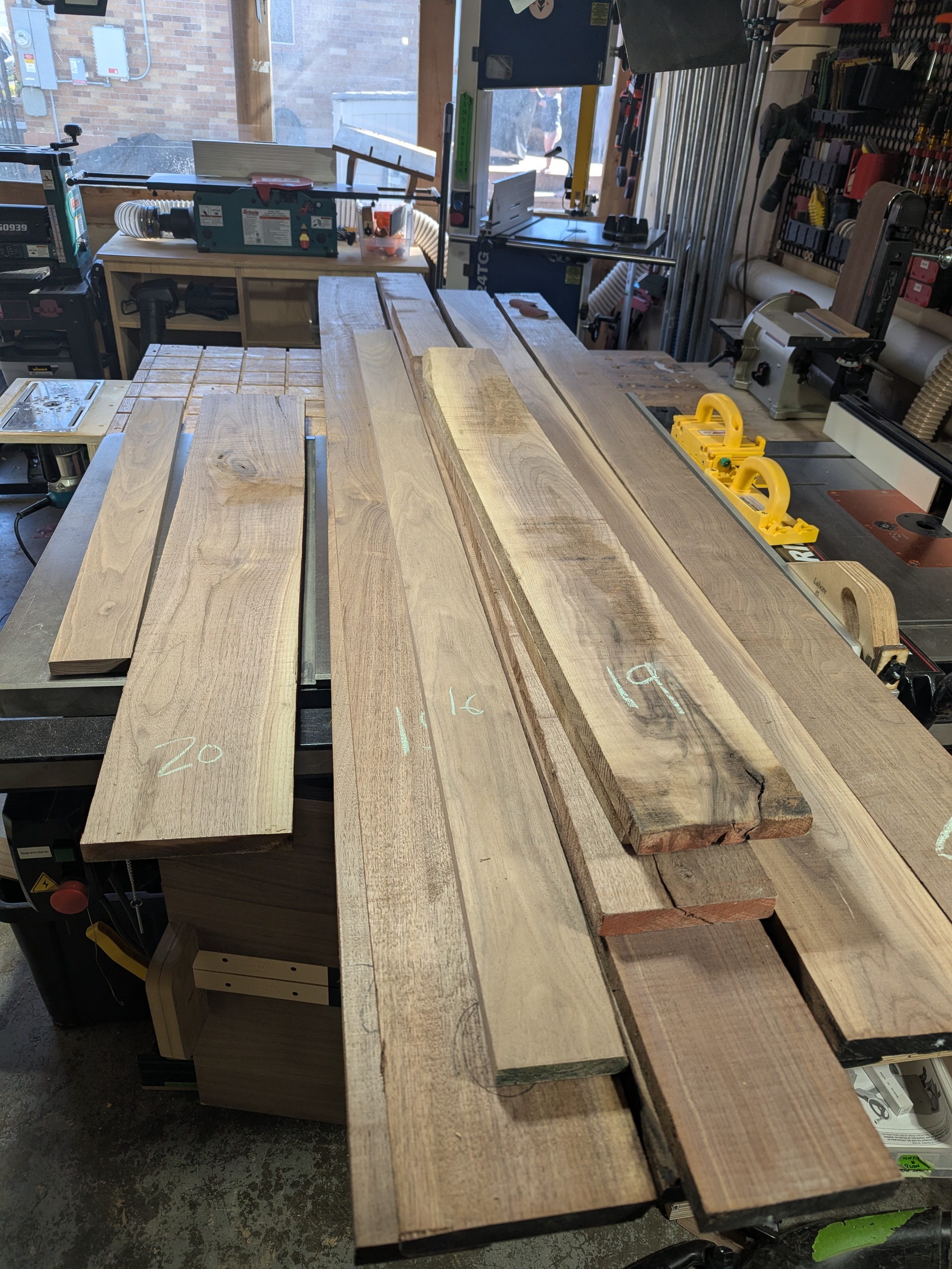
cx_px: 476
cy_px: 634
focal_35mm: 24
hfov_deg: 56.8
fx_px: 880
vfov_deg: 71.6
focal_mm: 6.81
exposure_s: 1/120
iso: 38
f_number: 1.85
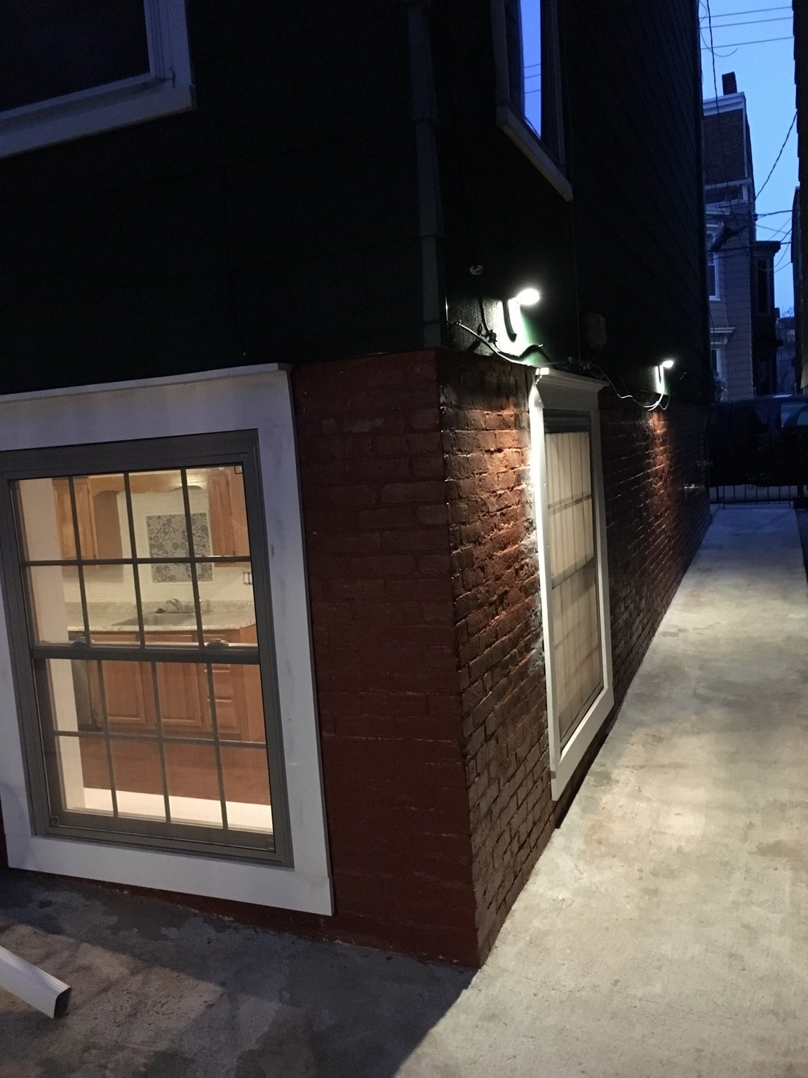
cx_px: 404
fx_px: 903
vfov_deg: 61.7
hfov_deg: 48.2
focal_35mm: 29
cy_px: 539
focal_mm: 4.15
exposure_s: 1/15
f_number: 2.2
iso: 320
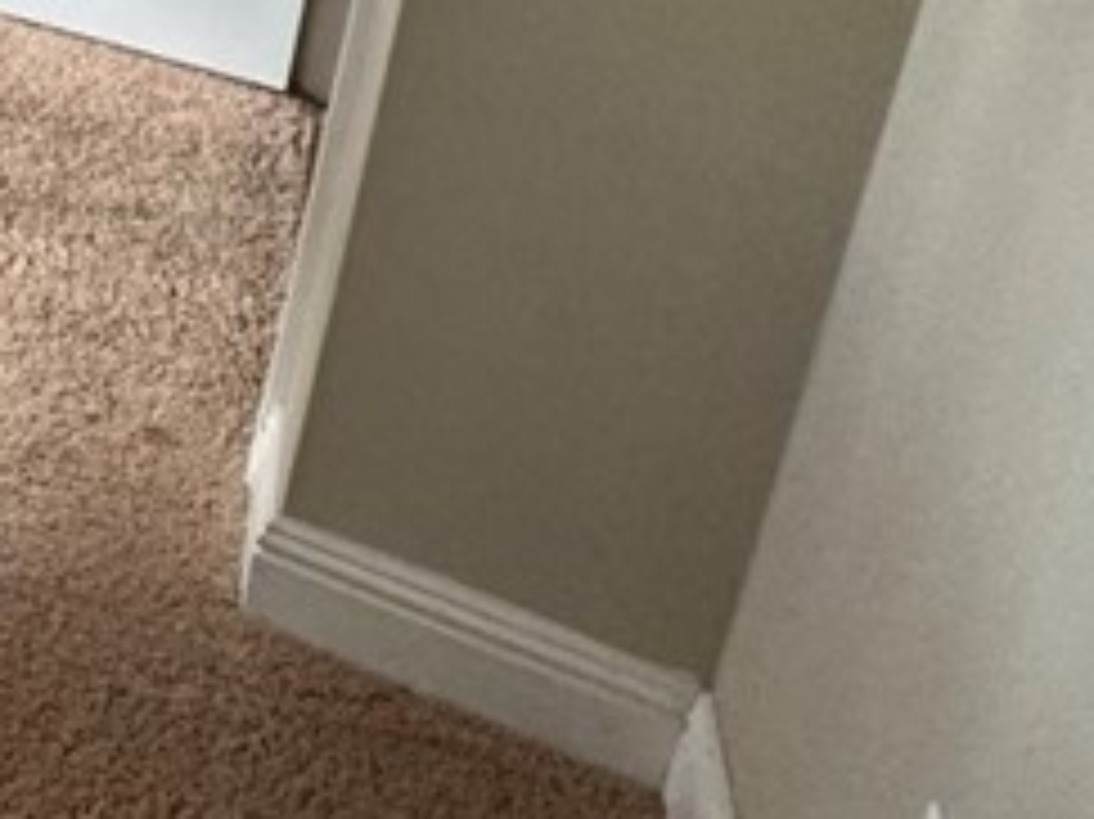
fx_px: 1864
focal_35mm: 59
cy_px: -540
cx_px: -990
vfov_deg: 19.9
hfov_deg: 20.2
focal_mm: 2.22
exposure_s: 1/120
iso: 250
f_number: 2.2
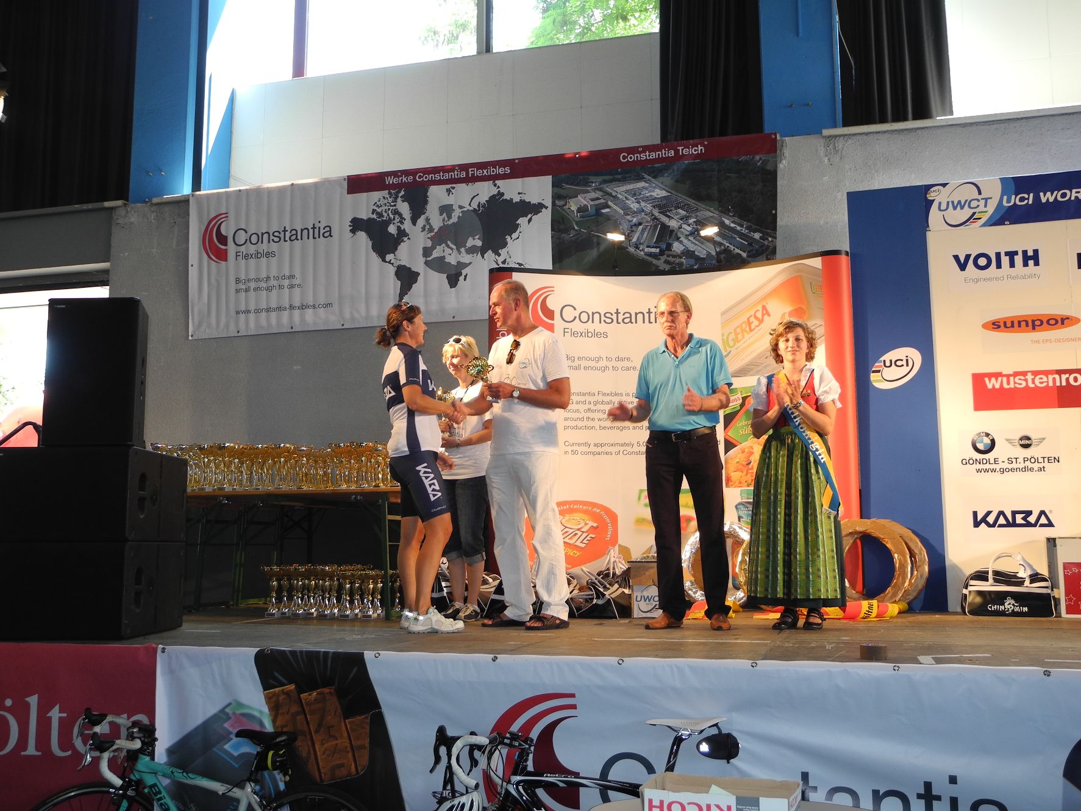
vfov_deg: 39.7
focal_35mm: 36
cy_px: 404
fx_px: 1124
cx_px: 541
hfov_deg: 51.4
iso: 100
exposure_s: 1/44
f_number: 3.2
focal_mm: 7.4
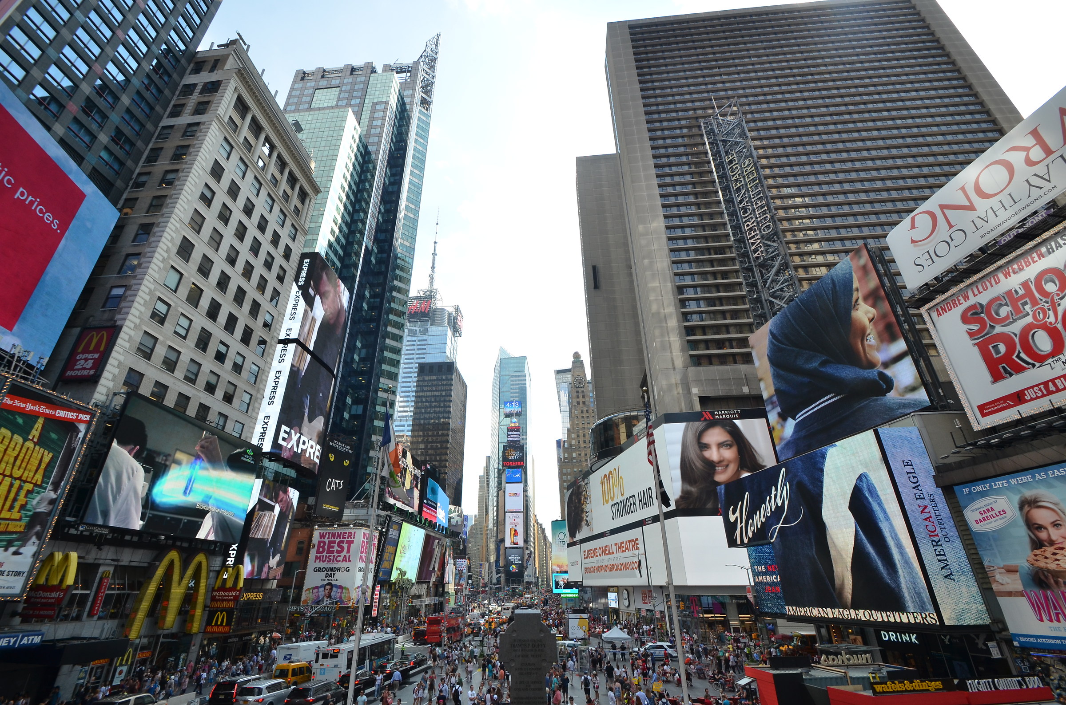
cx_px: 533
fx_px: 443
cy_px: 352
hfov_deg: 100.5
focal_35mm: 15
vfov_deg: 77.1
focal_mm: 10
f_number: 10
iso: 400
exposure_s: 1/400
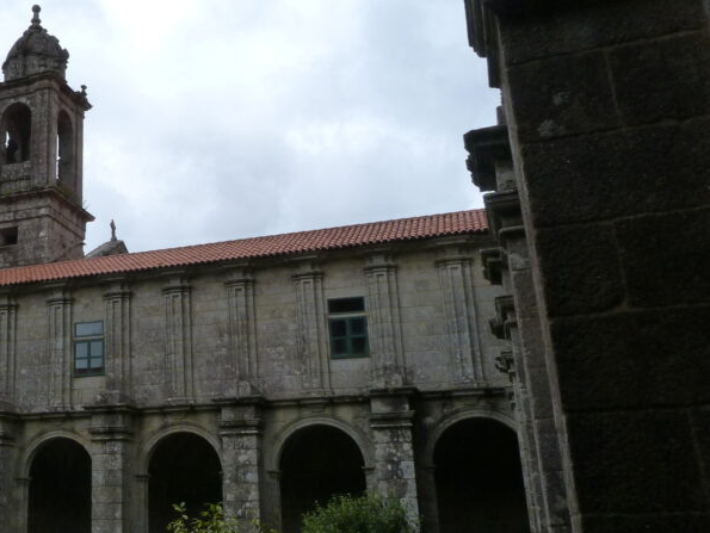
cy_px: 230
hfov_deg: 41.5
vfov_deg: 33.6
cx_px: 121
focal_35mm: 43
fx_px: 882
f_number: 5.6
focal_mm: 4.5
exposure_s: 1/200
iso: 125
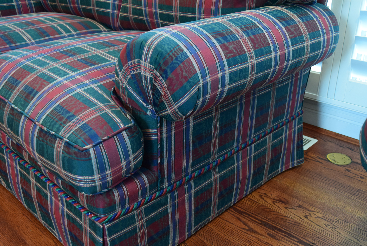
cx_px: 184
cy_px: 123
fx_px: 383
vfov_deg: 35.6
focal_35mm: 38
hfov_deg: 51.2
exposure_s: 1/15
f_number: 5.6
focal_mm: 25
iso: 1600
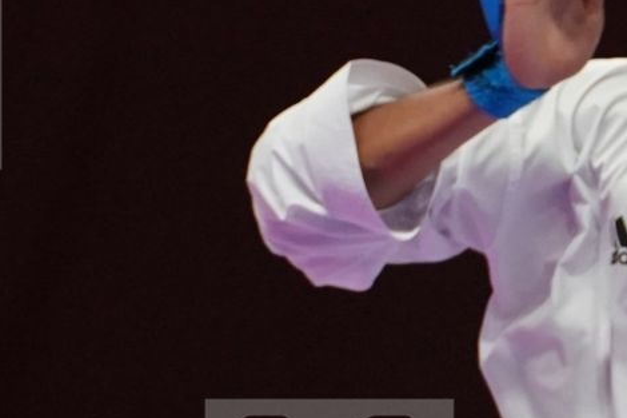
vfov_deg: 1.2
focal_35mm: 1141
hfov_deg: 1.8
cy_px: 521
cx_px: 782
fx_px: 19864
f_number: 4
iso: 3200
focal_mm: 199
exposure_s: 1/1000
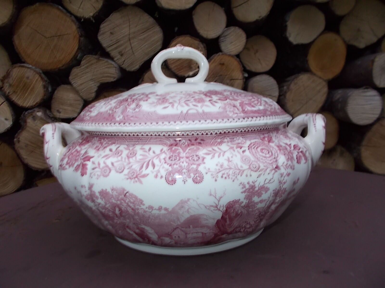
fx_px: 289
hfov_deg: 67.3
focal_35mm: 26
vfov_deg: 53.1
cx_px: 192
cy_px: 144
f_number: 3.2
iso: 200
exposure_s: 1/25
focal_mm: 4.6
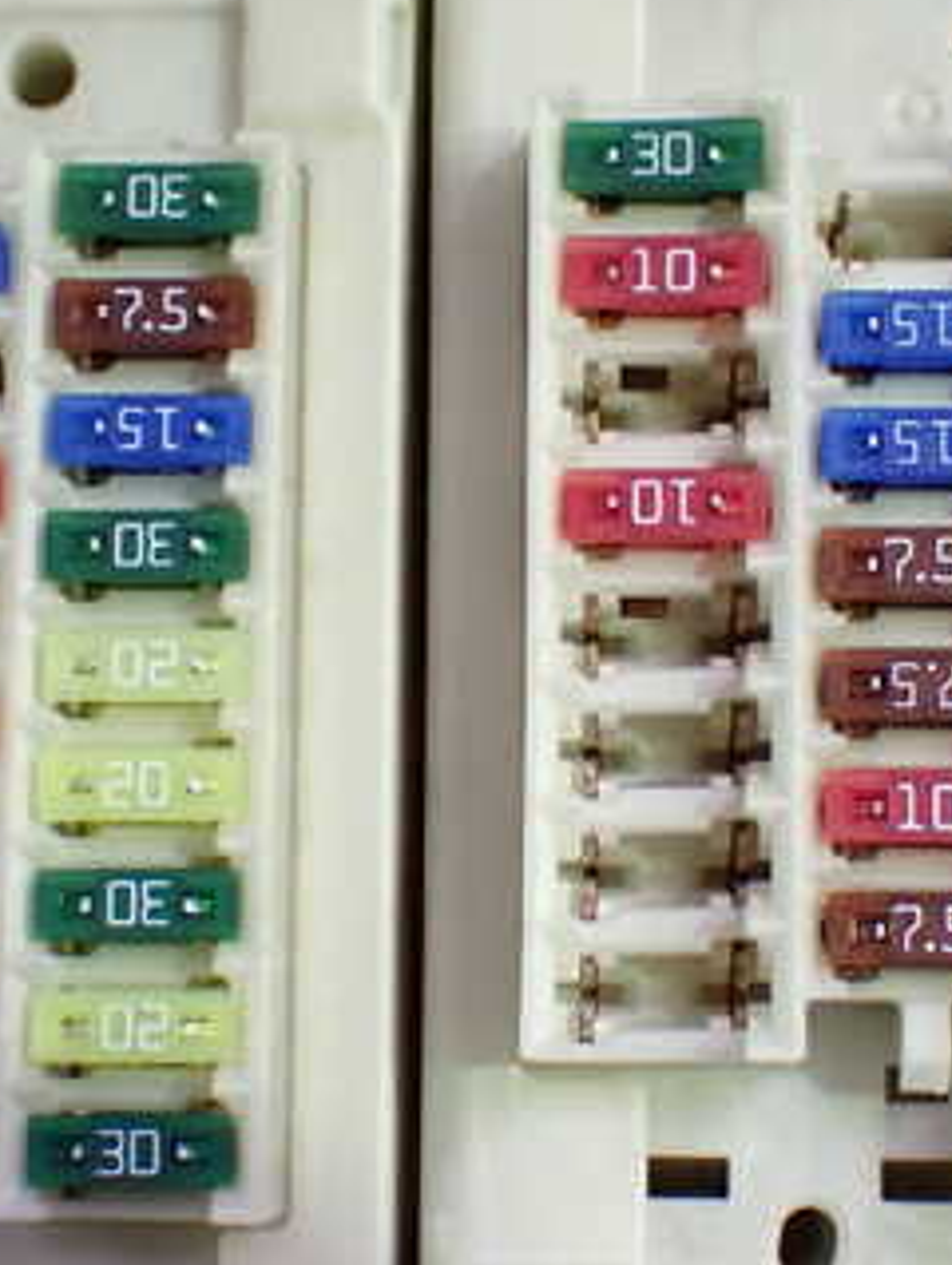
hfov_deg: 19.2
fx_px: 2818
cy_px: 638
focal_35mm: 77
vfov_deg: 25.3
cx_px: 424
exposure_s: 1/50
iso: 800
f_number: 2.8
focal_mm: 7.31
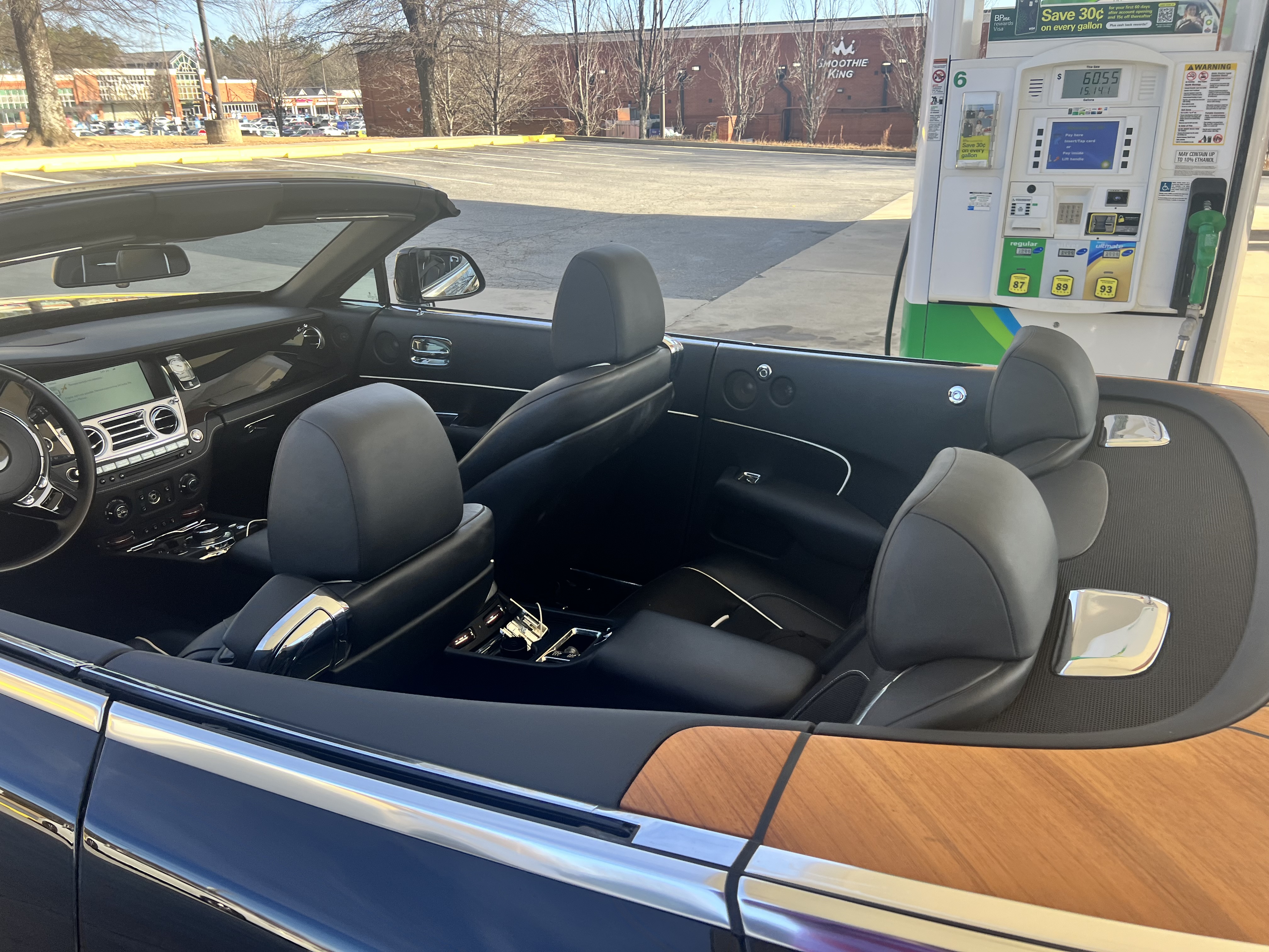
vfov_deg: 53.1
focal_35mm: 26
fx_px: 953
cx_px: 634
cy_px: 476
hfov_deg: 67.3
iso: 50
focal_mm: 5.7
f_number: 1.5
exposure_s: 1/502
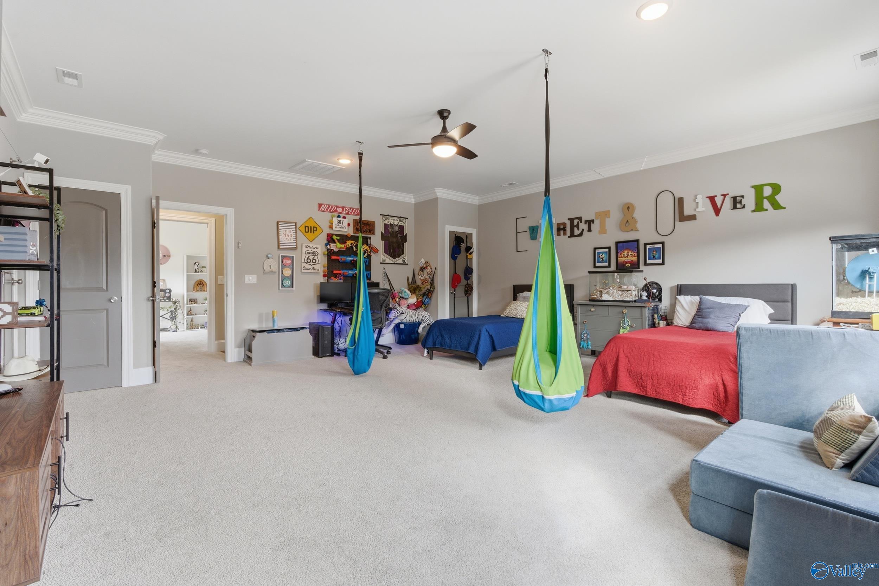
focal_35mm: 16
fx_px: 391
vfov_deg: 73.8
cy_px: 293
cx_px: 440
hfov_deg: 96.7
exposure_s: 1/100
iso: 250
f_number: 9
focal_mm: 16
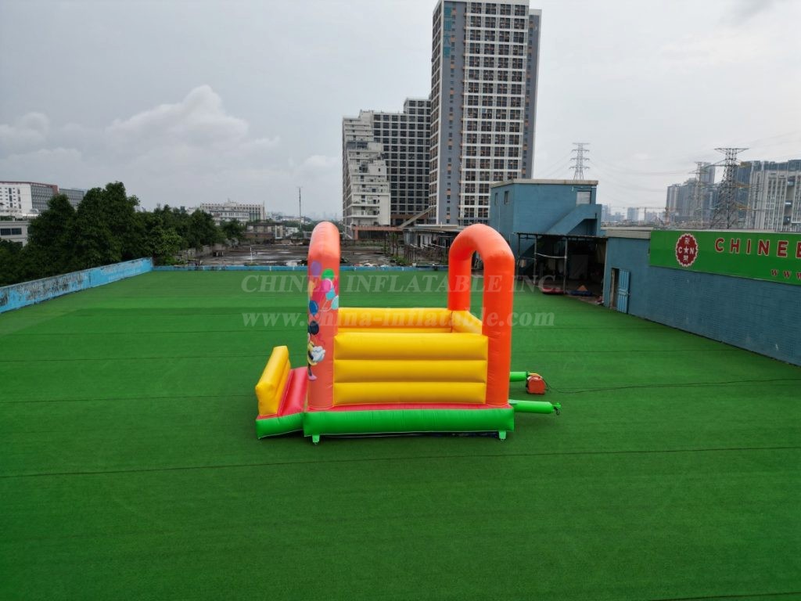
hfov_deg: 71.6
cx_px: 400
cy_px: 300
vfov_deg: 56.8
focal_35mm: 24
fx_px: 555
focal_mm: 6.72
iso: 150
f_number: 1.7
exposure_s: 1/2000
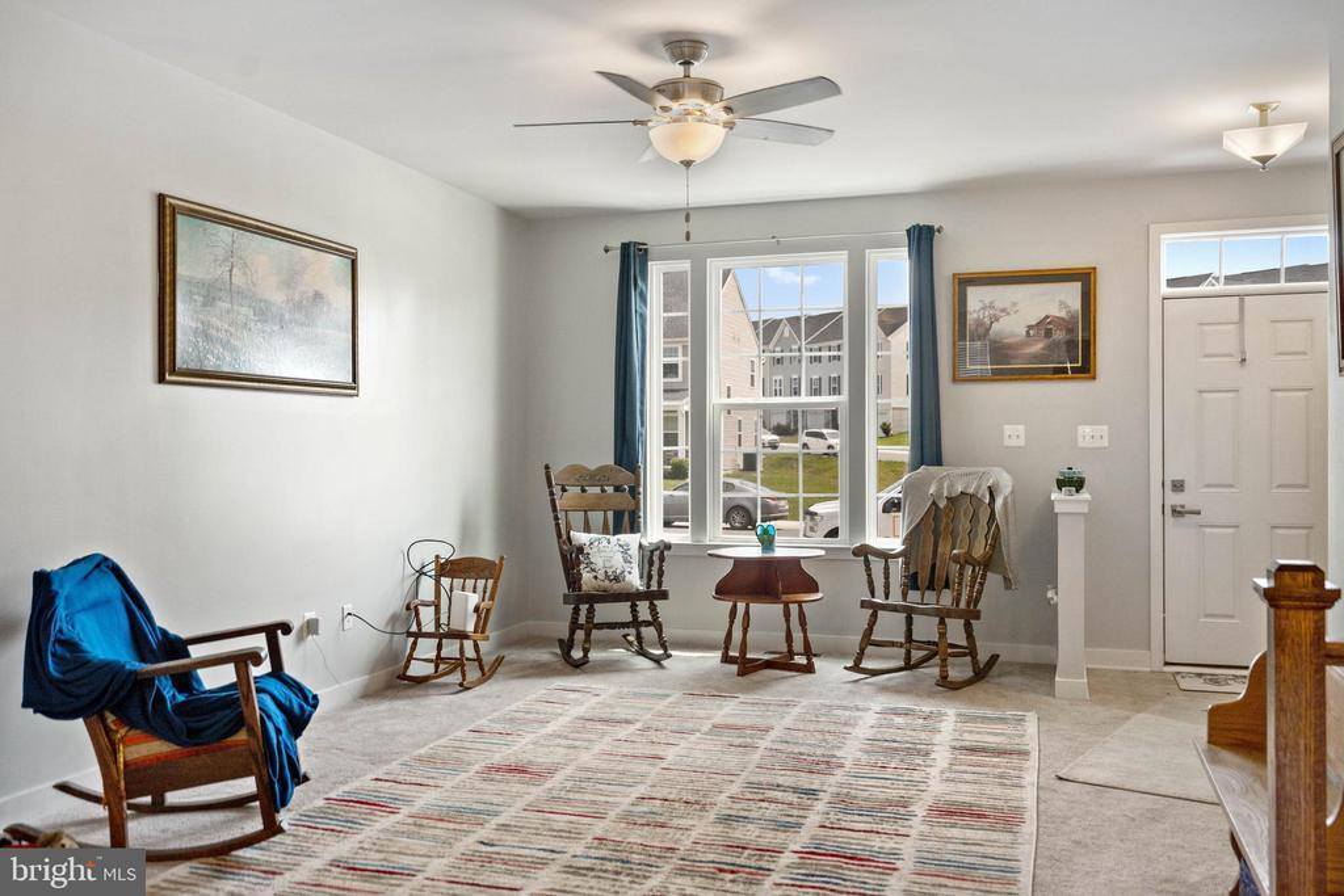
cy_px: 448
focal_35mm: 31
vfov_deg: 42.3
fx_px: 1157
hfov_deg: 60.3
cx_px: 672
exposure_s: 1/200
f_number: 4
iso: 320
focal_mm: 31
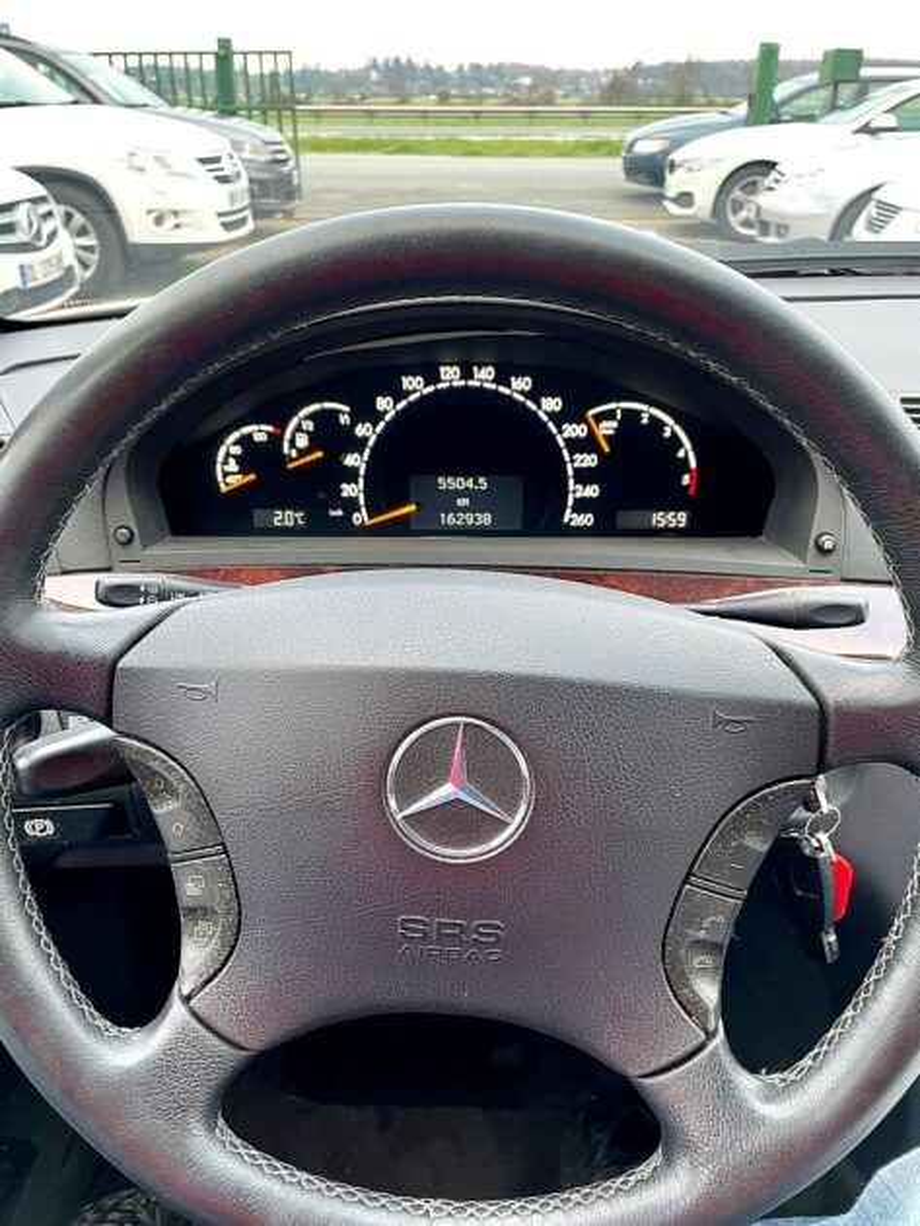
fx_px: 921
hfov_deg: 53.1
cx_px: 460
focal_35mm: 26
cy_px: 613
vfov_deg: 67.3
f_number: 1.6
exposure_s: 1/42
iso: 125
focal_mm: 4.2
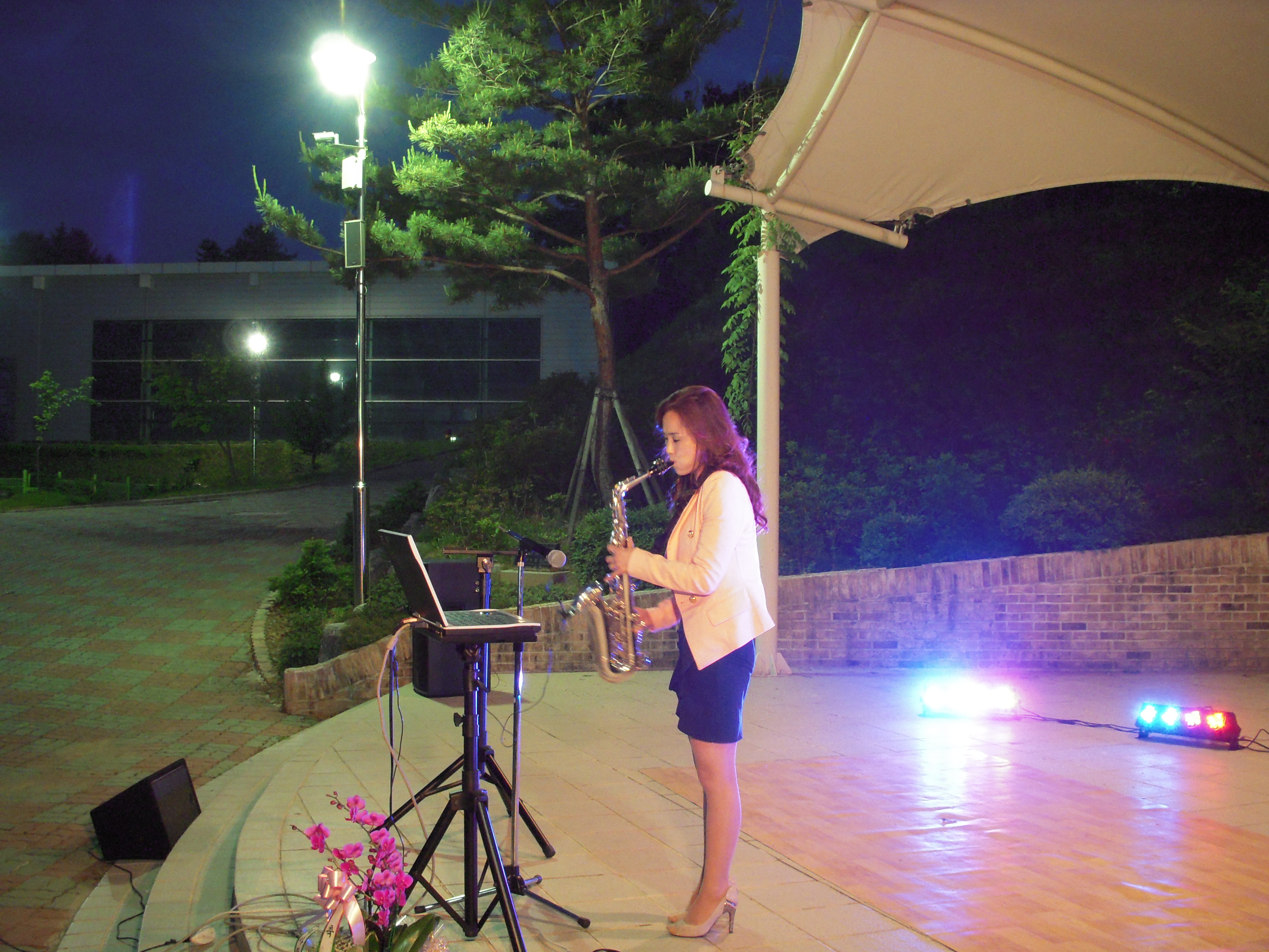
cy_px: 476
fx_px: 1393
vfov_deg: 37.7
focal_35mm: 38
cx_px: 634
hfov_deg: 49.0
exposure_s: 1/6
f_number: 3.3
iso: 400
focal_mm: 6.3
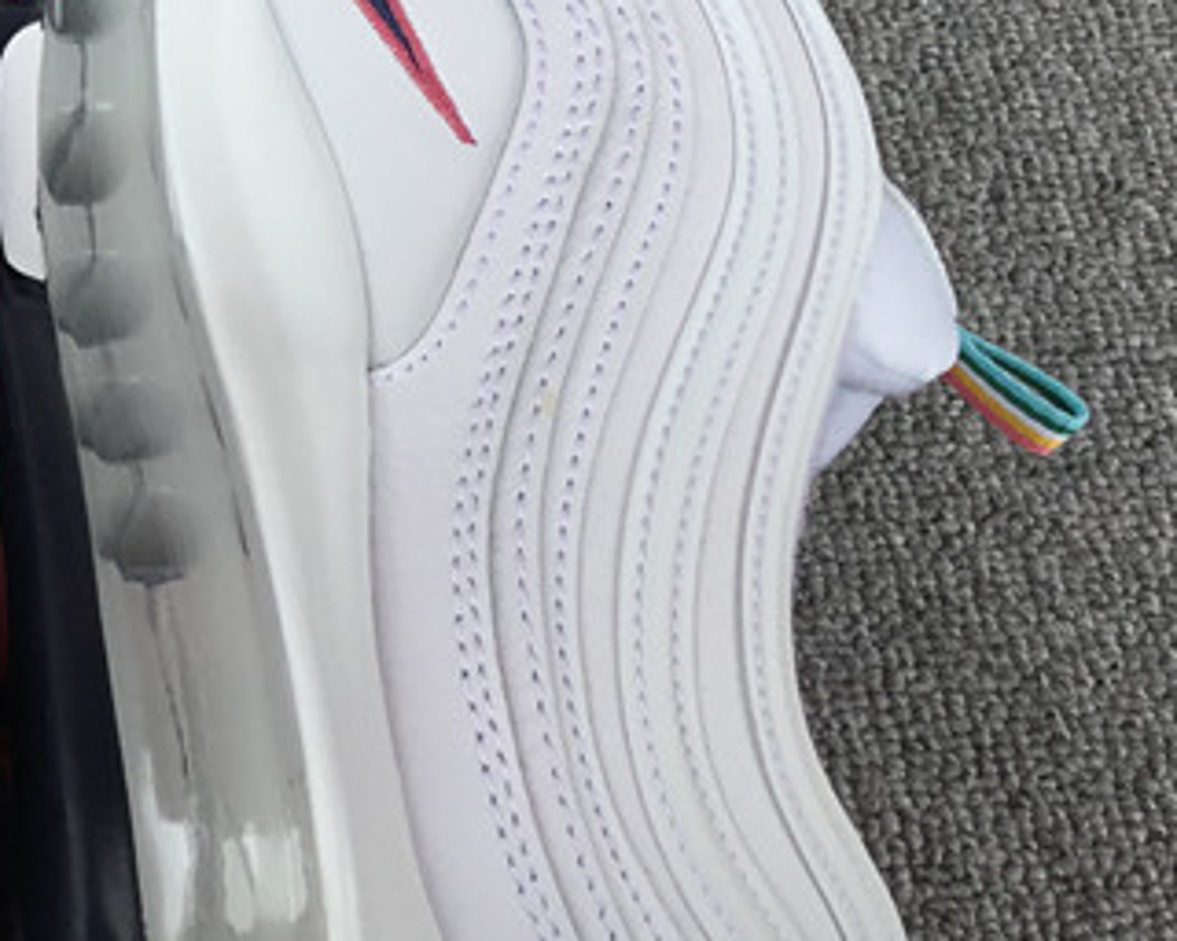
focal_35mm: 85
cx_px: -132
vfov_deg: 17.8
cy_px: 79
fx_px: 2961
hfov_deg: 21.3
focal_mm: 3.3
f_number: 2.4
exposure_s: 1/192
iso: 25
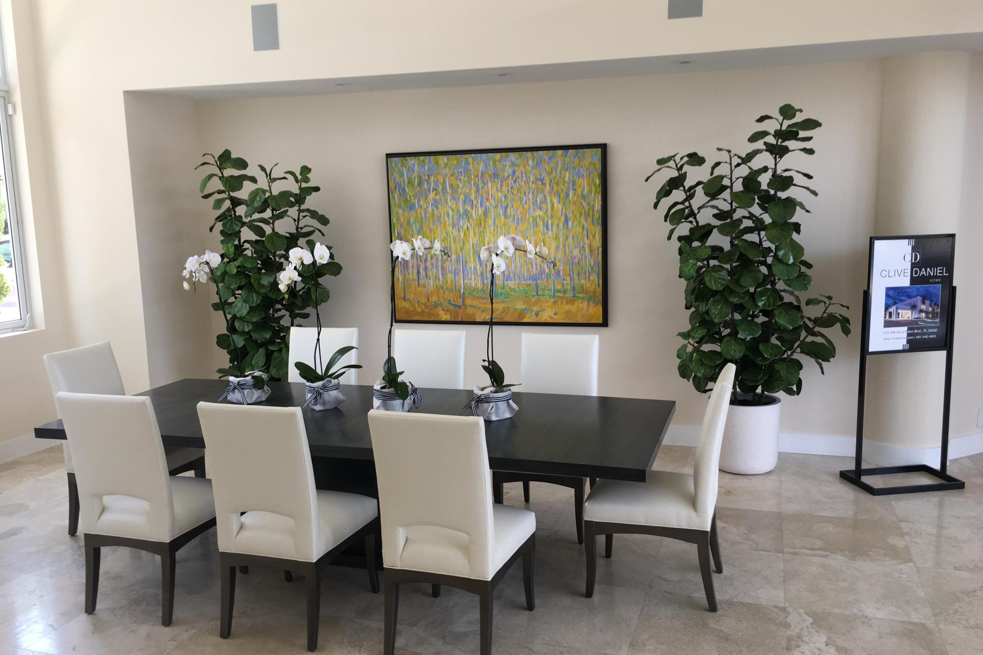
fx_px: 846
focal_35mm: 31
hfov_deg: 60.3
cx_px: 497
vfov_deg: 42.3
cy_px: 338
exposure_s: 1/60
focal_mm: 4.15
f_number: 2.2
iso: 32
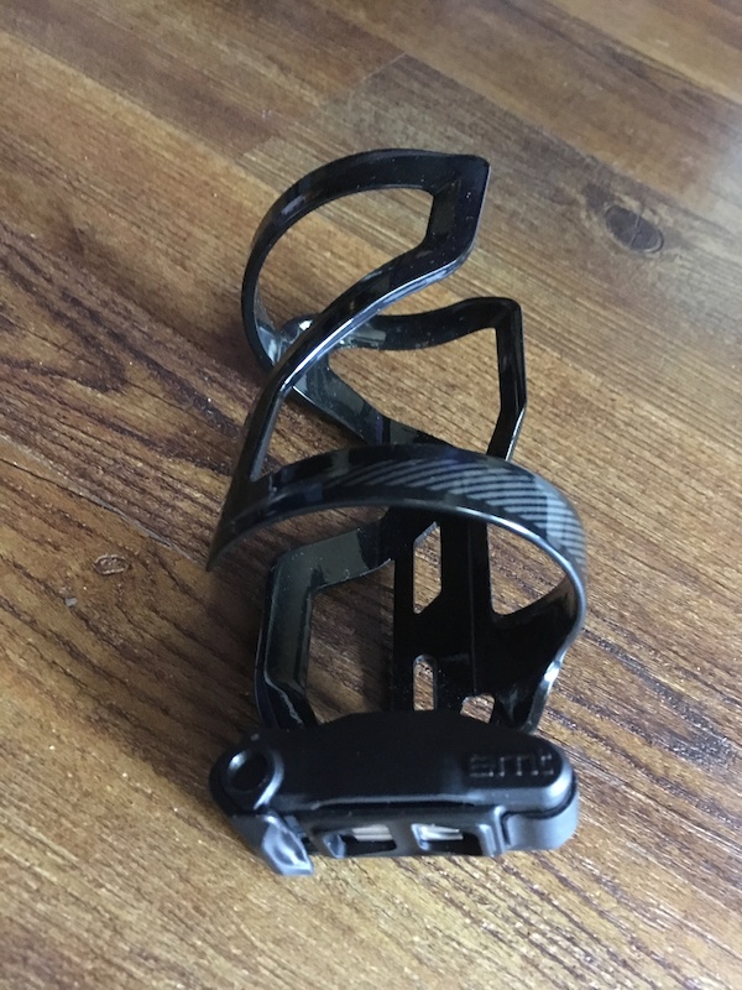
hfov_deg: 48.2
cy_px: 495
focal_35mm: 29
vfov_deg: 61.7
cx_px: 371
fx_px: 829
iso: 640
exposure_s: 1/15
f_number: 2.2
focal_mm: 4.15
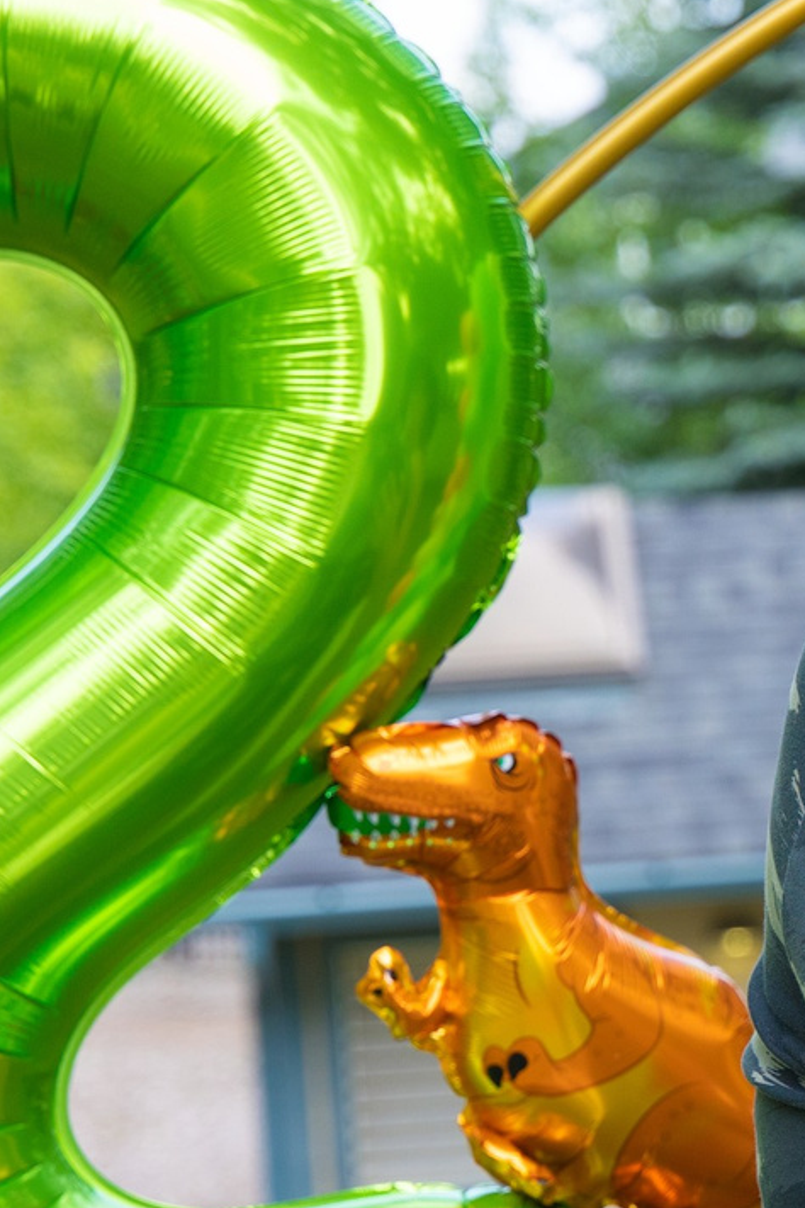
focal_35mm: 183
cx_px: 1590
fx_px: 6122
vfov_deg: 11.2
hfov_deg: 7.3
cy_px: 912
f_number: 3.5
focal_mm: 50.7
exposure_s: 1/400
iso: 200
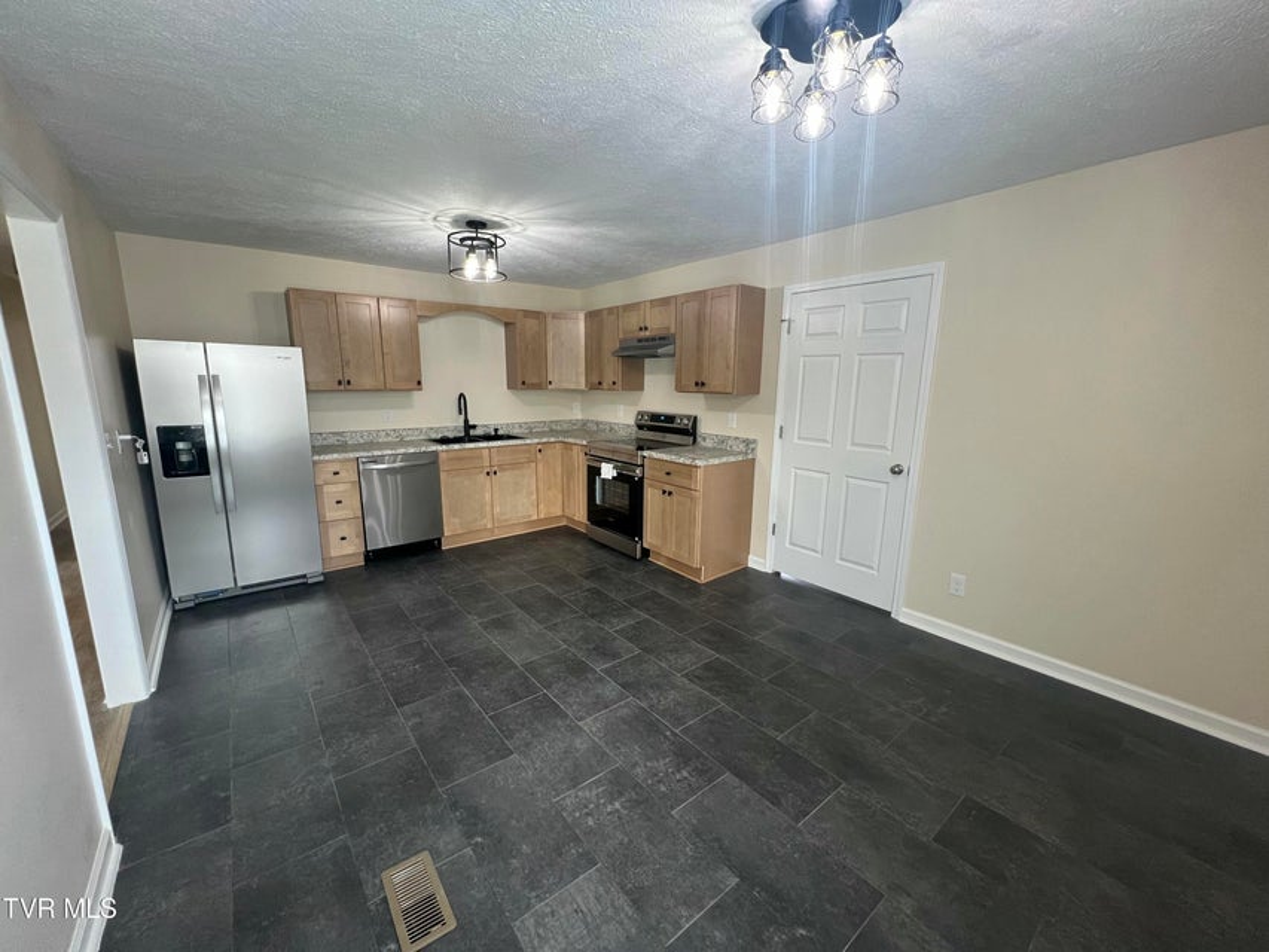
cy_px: 476
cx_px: 634
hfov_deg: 106.2
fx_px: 477
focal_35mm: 13
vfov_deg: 89.9
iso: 250
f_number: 1.8
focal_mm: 1.57
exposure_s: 1/120
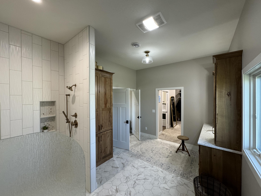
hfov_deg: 102.1
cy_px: 98
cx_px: 130
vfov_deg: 85.7
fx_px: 106
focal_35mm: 14
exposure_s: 1/120
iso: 250
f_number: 2.2
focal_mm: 2.22
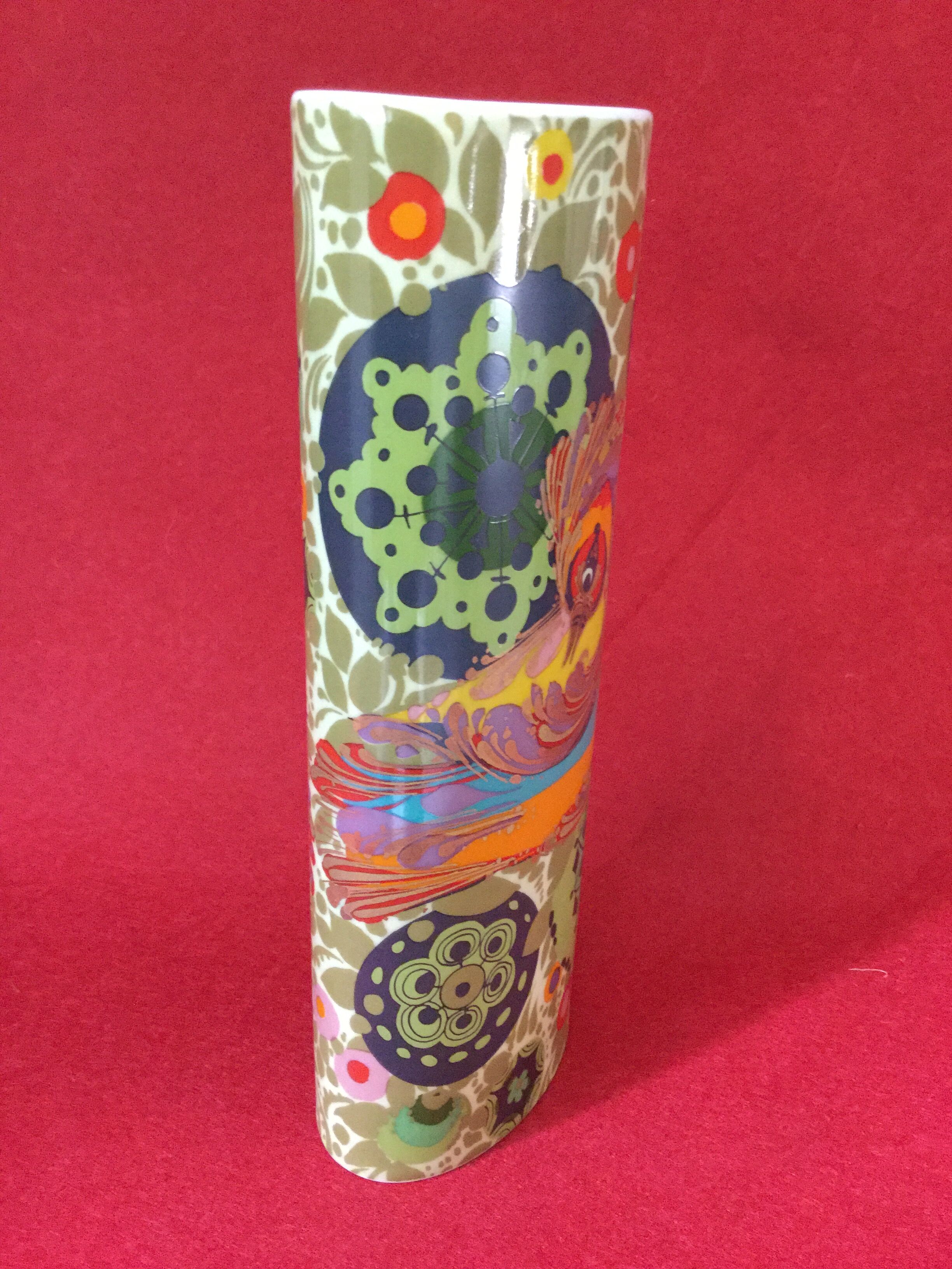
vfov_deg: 58.4
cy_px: 634
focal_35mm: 31
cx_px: 476
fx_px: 1137
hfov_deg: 45.4
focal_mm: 3.3
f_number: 2.4
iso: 320
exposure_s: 1/17
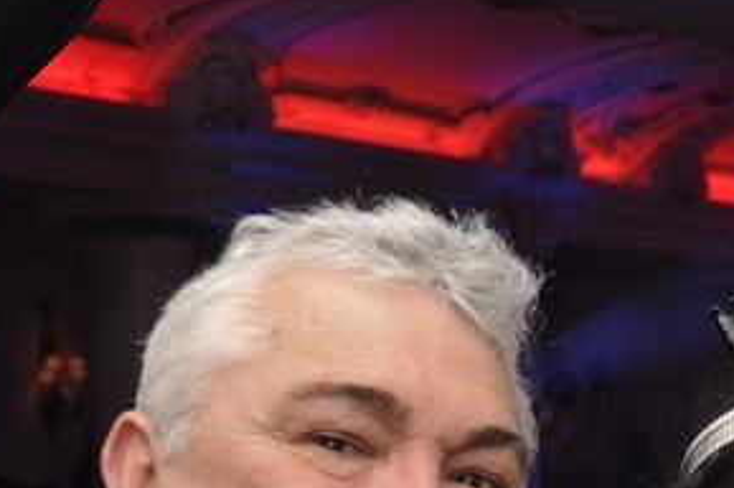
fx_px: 2642
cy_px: 768
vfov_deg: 10.2
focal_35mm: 130
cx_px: 749
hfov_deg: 15.5
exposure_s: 1/60
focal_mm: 25
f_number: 5
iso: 400
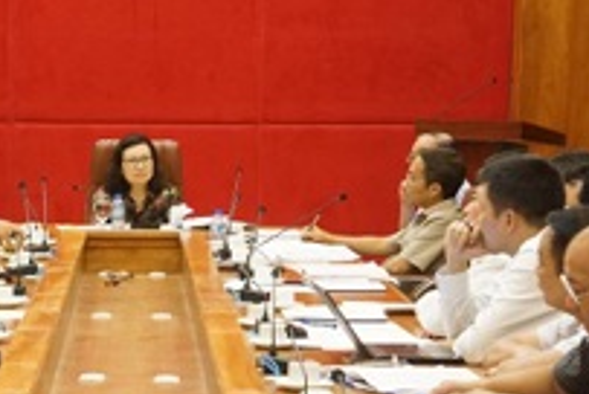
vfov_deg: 11.1
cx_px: 107
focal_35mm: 124
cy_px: 196
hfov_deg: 16.4
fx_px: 2032
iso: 1600
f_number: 4.5
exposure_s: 1/30
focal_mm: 42
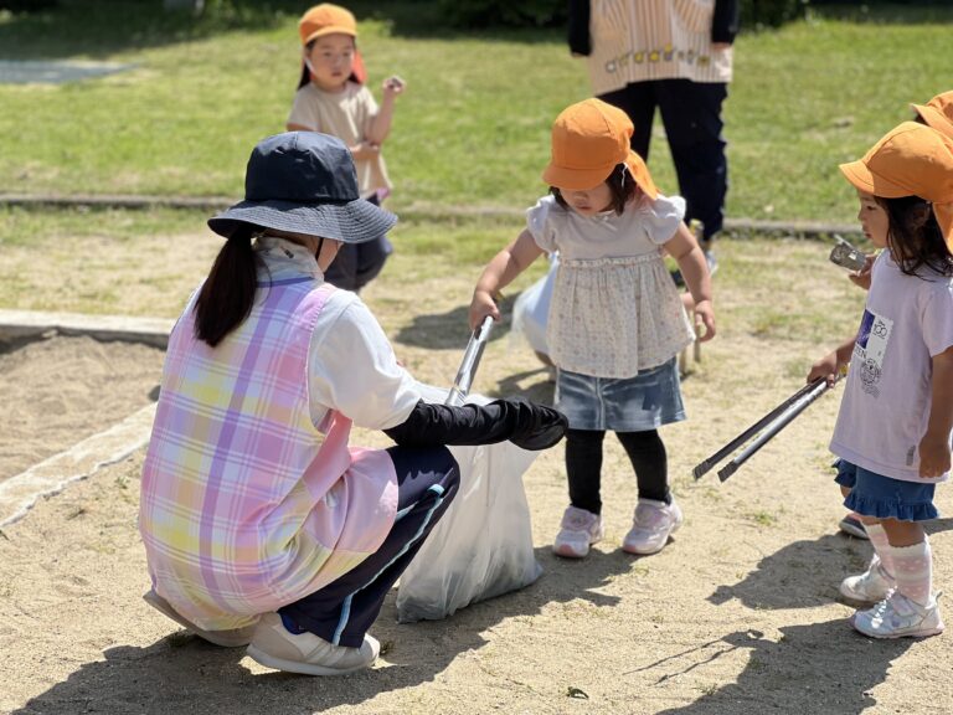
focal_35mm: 77
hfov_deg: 25.3
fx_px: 2120
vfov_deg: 19.1
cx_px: 476
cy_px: 358
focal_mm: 9
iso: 32
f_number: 2.8
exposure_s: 1/564
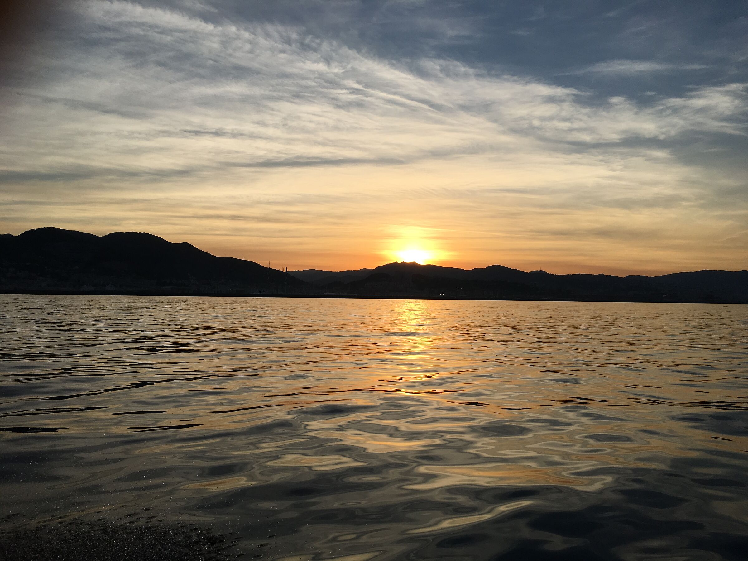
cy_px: 280
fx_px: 627
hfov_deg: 61.7
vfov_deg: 48.2
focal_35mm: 29
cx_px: 374
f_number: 2.2
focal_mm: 4.15
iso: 25
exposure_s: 1/1508
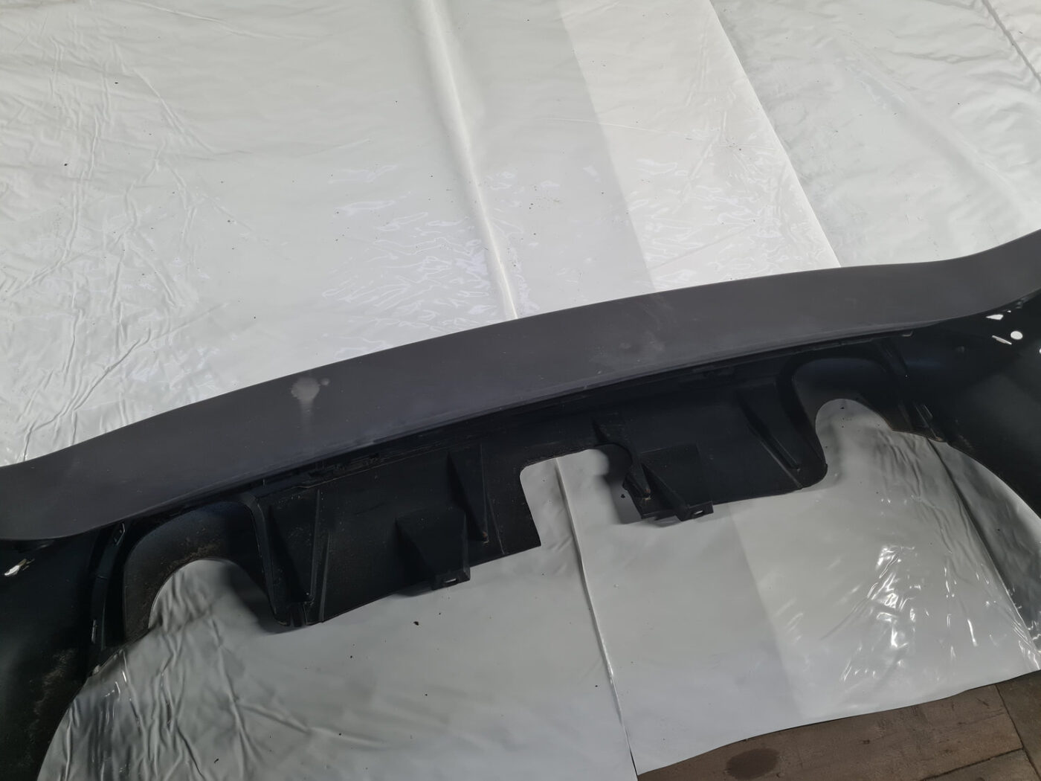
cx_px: 520
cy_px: 390
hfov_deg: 67.3
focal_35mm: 26
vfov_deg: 53.1
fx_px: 782
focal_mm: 5.4
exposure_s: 1/100
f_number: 1.8
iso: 200
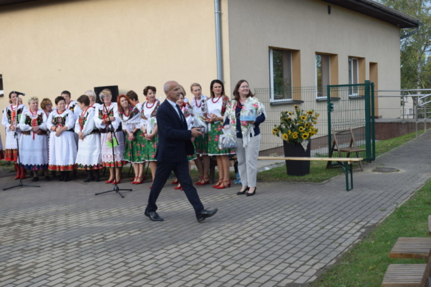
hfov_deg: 42.3
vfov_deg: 29.0
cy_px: 144
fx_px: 557
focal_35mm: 46
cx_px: 216
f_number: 8
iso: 250
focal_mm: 31
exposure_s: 1/250
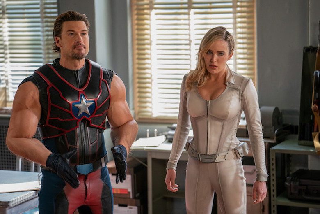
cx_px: 160
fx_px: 773
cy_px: 107
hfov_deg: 23.4
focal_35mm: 87
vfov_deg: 15.7
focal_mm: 87
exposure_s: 1/200
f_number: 2.8
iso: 2500
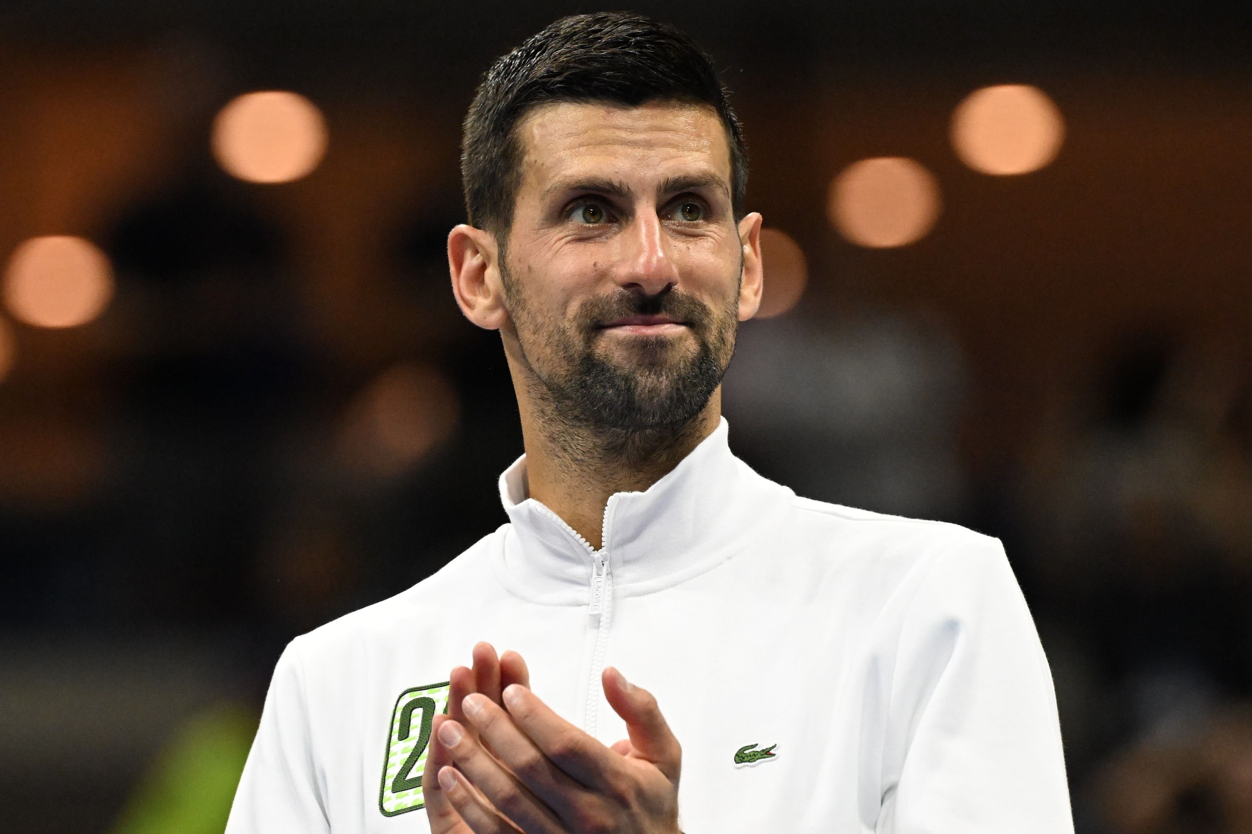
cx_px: 626
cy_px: 417
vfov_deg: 2.3
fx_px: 20860
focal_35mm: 600
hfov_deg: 3.4
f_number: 6.3
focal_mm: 400
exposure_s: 1/1000
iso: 6400
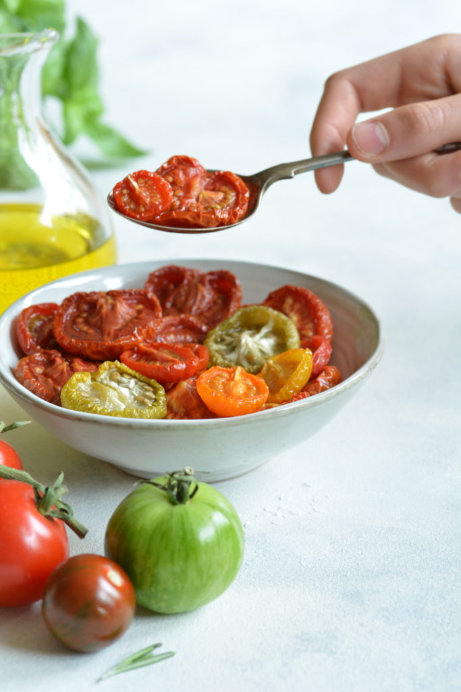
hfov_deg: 8.7
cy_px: 346
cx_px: 230
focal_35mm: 158
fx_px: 3024
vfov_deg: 13.0
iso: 200
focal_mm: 105
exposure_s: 1/13
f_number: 7.1
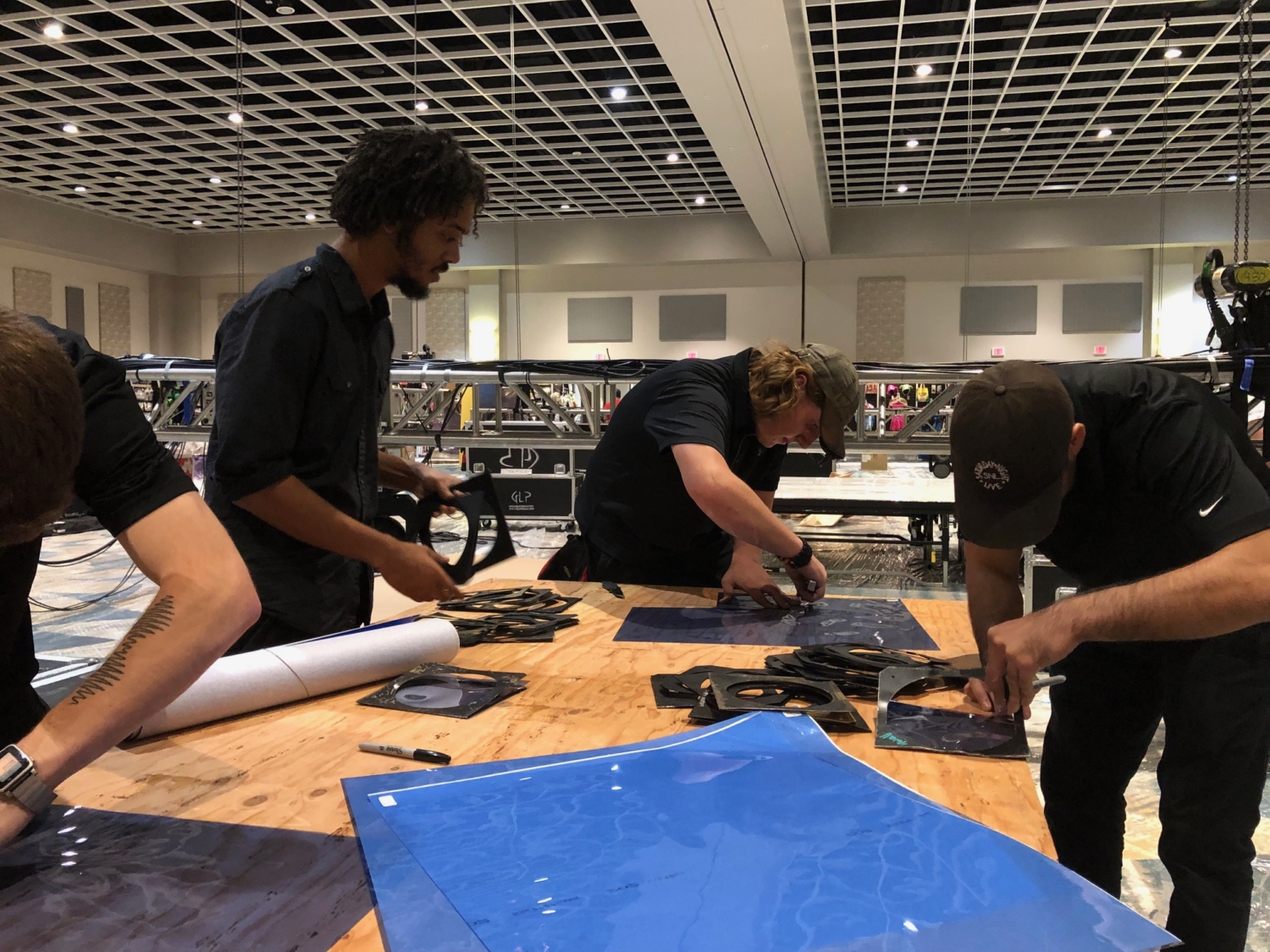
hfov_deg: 63.4
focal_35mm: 28
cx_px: 635
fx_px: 1027
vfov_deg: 49.7
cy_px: 476
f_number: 1.8
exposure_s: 1/6
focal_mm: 3.99
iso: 80
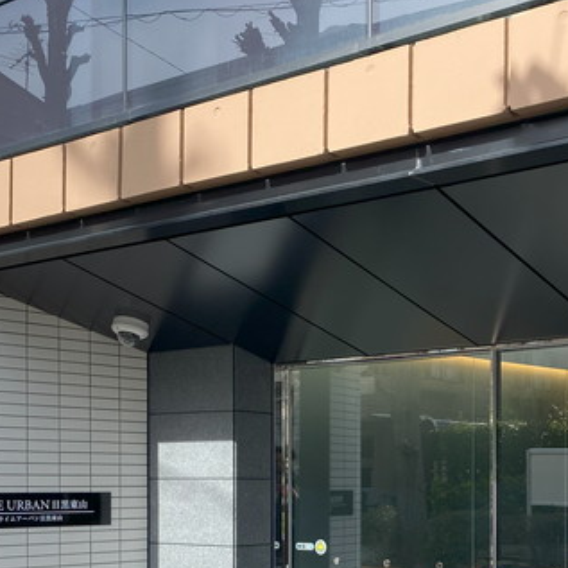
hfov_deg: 29.1
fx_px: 1077
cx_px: 419
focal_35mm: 58
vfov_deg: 28.5
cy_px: 498
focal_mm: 4.25
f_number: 1.8
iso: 32
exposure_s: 1/884
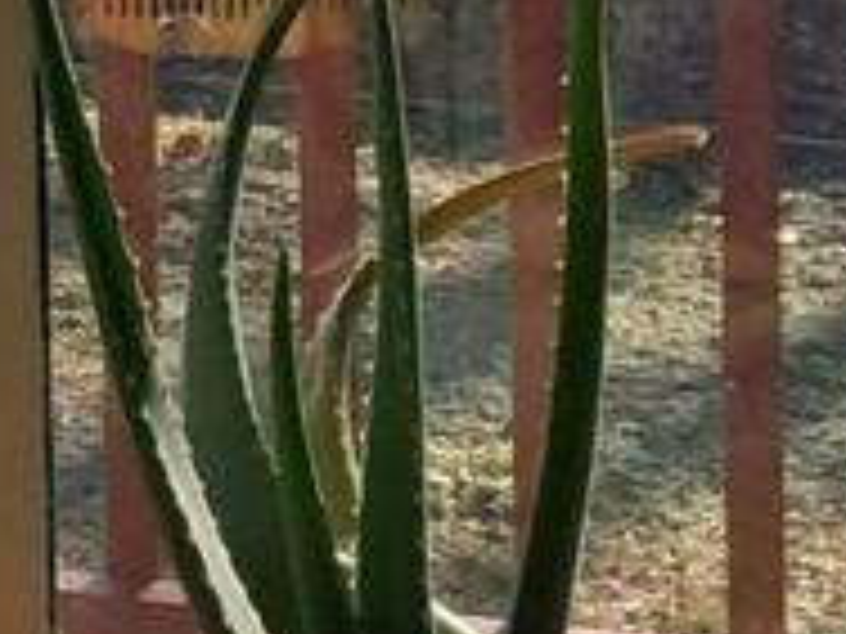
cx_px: -1318
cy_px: -935
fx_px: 5059
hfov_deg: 8.6
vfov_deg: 6.8
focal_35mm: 207
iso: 50
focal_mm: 4
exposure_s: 1/349
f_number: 1.8
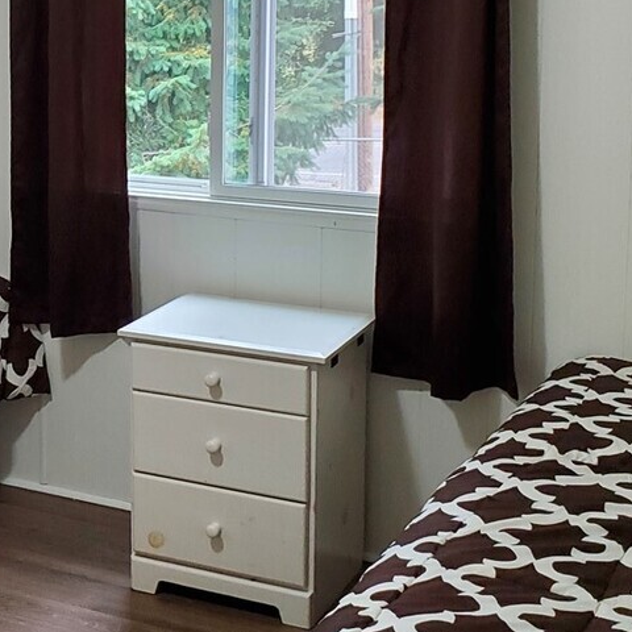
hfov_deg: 23.9
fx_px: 1425
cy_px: 157
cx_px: 1
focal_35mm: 69
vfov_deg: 24.7
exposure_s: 1/120
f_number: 2.4
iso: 320
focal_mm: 4.3
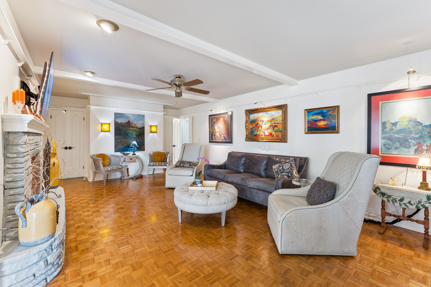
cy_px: 144
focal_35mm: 15
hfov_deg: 99.3
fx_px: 183
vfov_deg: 76.2
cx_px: 216
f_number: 10
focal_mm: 15.3
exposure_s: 1/5
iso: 200
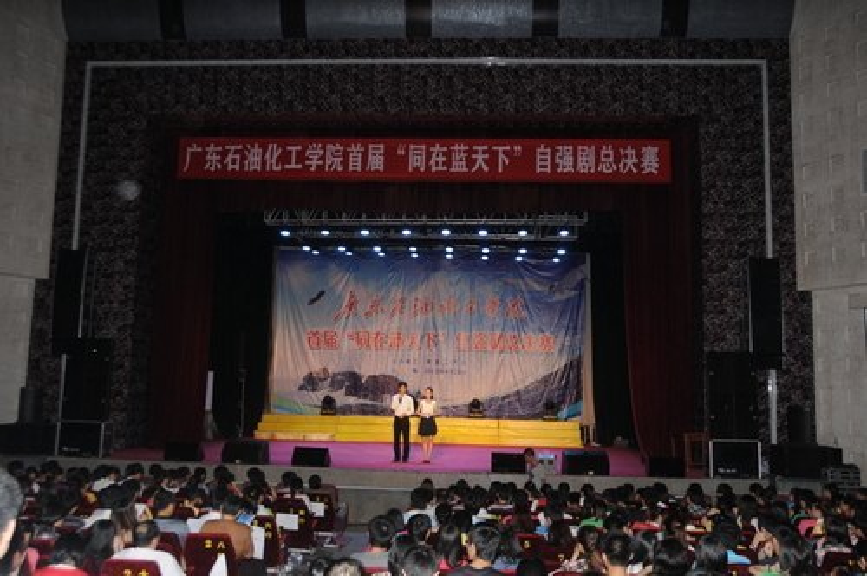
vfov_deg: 43.5
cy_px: 288
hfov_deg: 62.0
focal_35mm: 30
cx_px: 434
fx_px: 722
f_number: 5
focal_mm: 20
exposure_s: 1/60
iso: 250
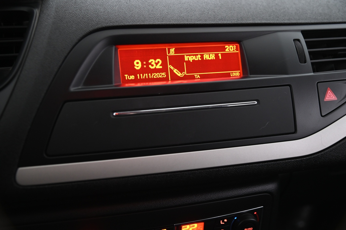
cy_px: 115
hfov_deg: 48.5
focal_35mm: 40
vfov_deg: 33.3
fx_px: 384
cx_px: 173
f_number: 4
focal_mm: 40
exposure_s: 1/20
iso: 2000
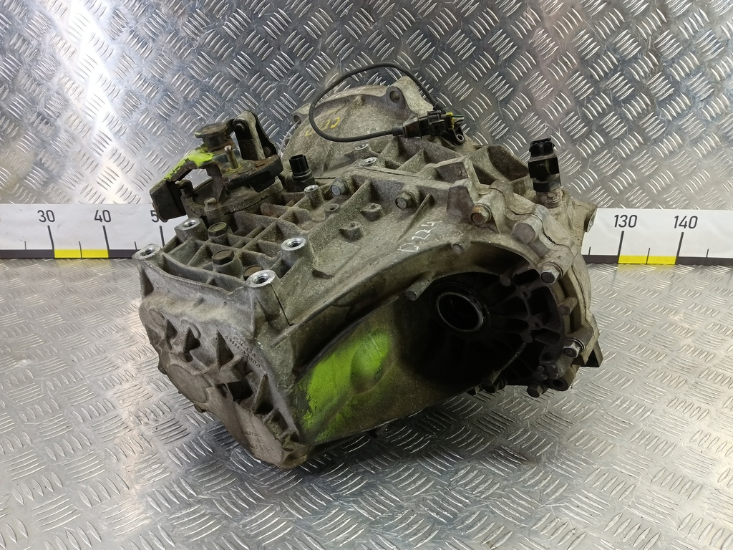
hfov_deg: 73.9
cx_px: 366
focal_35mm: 23
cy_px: 275
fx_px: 487
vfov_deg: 58.9
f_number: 1.6
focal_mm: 4.11
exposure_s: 1/50
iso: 171
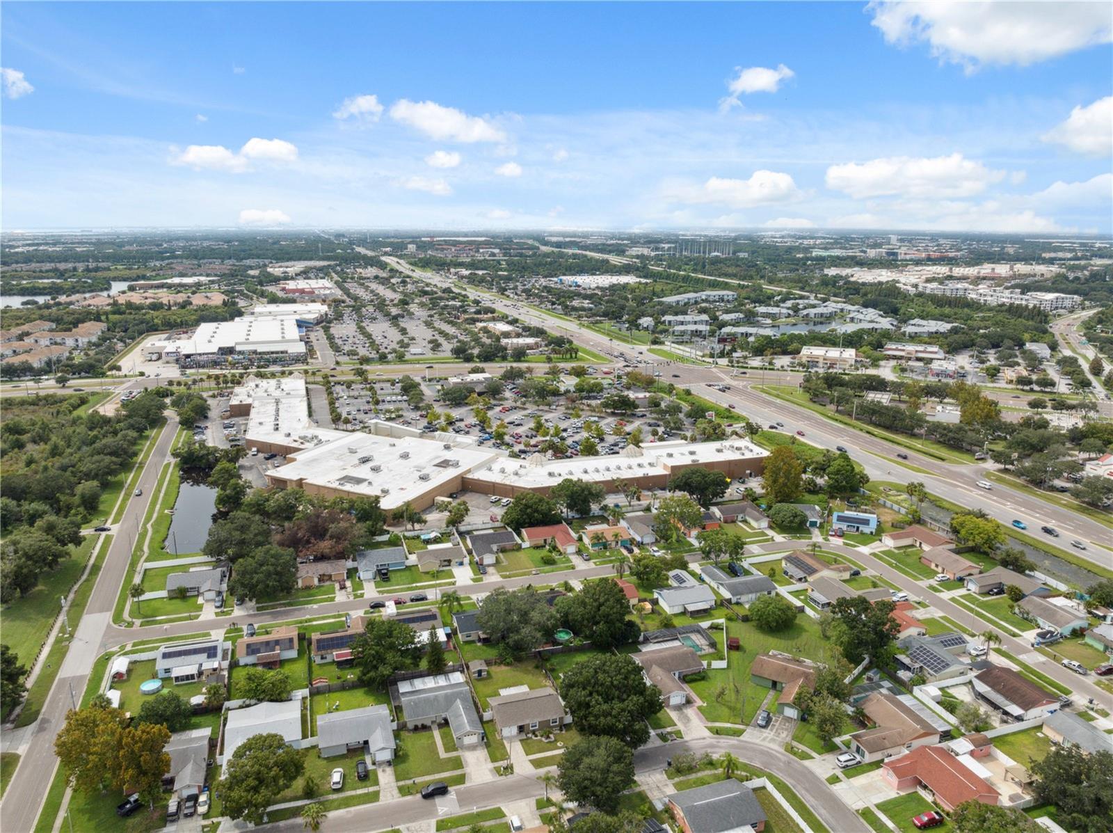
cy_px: 416
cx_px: 556
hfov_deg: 71.6
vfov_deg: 56.7
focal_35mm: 24
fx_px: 771
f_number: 8
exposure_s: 1/1600
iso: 400
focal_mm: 12.3
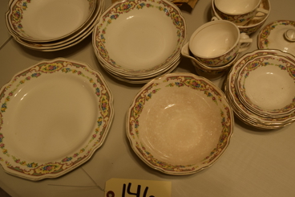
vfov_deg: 39.9
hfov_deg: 57.0
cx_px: 169
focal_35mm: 33
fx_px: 270
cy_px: 102
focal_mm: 18
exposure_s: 1/100
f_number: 5
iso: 400
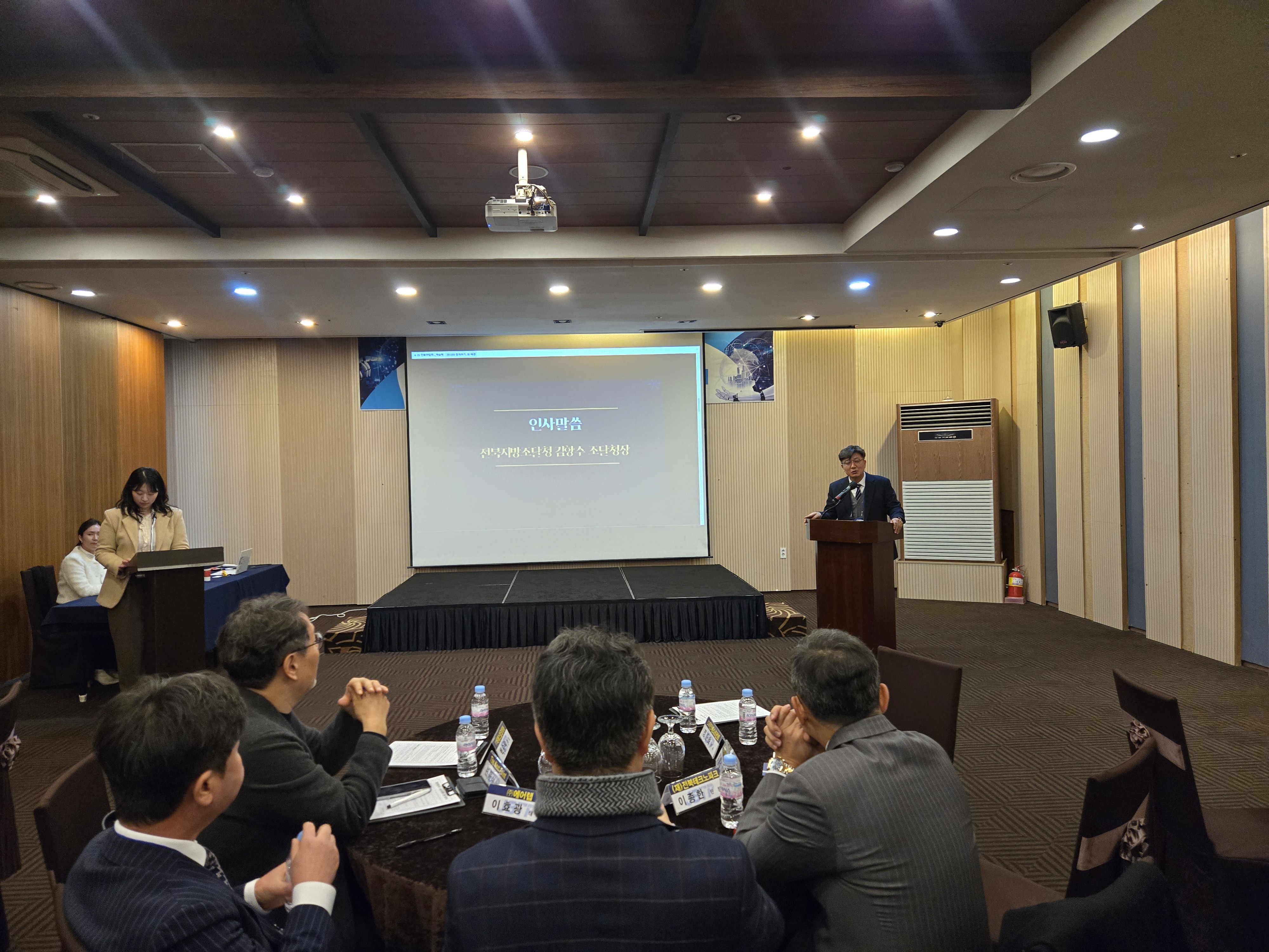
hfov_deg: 73.9
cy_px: 476
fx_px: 843
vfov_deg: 58.9
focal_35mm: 23
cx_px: 634
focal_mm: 5.4
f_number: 1.8
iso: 800
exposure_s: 1/120
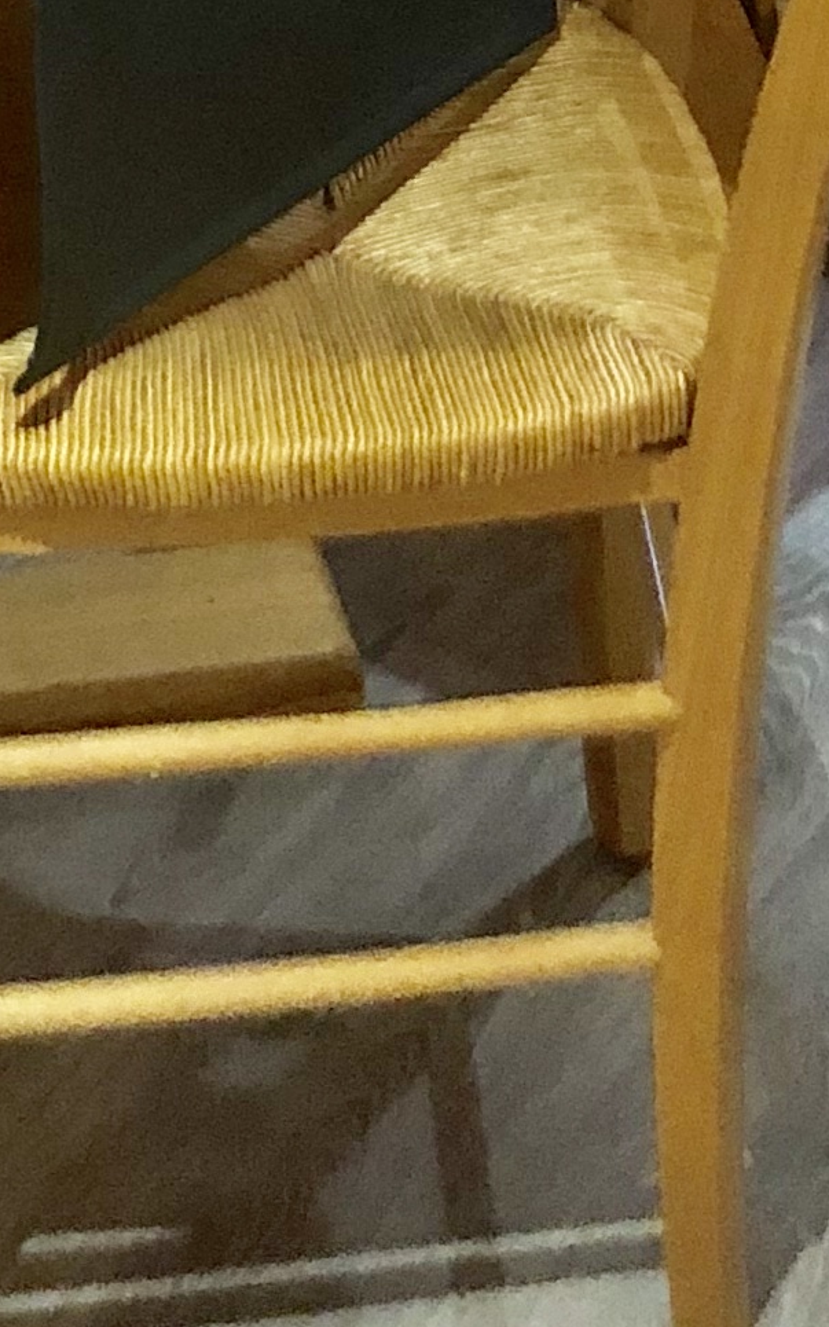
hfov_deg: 10.6
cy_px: -1159
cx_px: 296
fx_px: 4483
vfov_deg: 14.5
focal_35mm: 124
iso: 100
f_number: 1.8
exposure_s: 1/17
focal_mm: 3.99
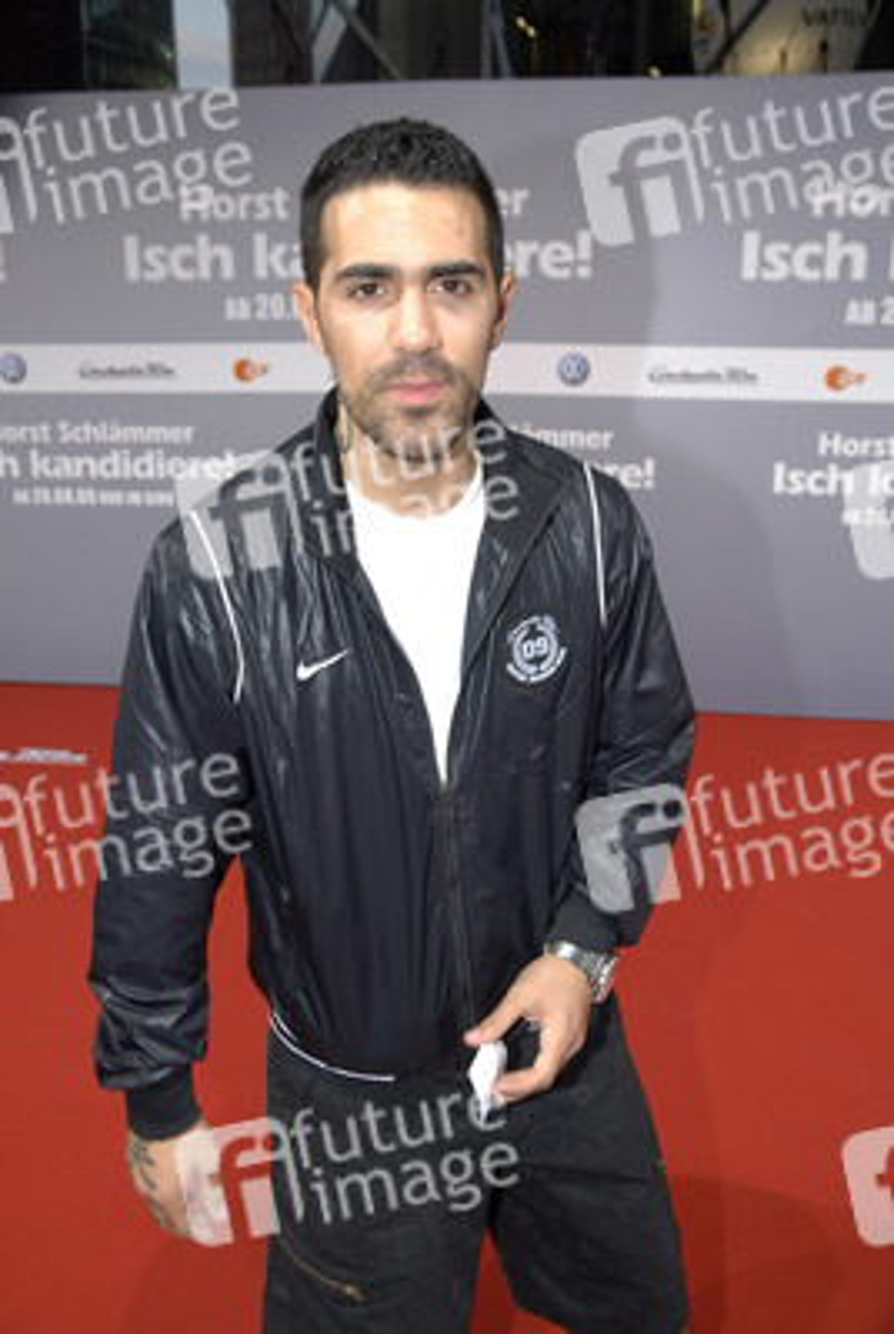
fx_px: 1336
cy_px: 667
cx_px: 447
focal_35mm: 36
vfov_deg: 53.1
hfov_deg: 37.0
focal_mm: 24
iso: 200
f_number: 4.5
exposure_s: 1/80
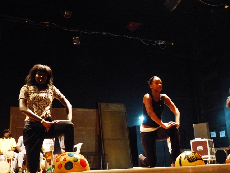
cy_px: 86
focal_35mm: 45
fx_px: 299
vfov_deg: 32.2
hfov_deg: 42.1
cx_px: 115
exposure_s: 1/15
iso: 1600
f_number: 2.8
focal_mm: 8.1
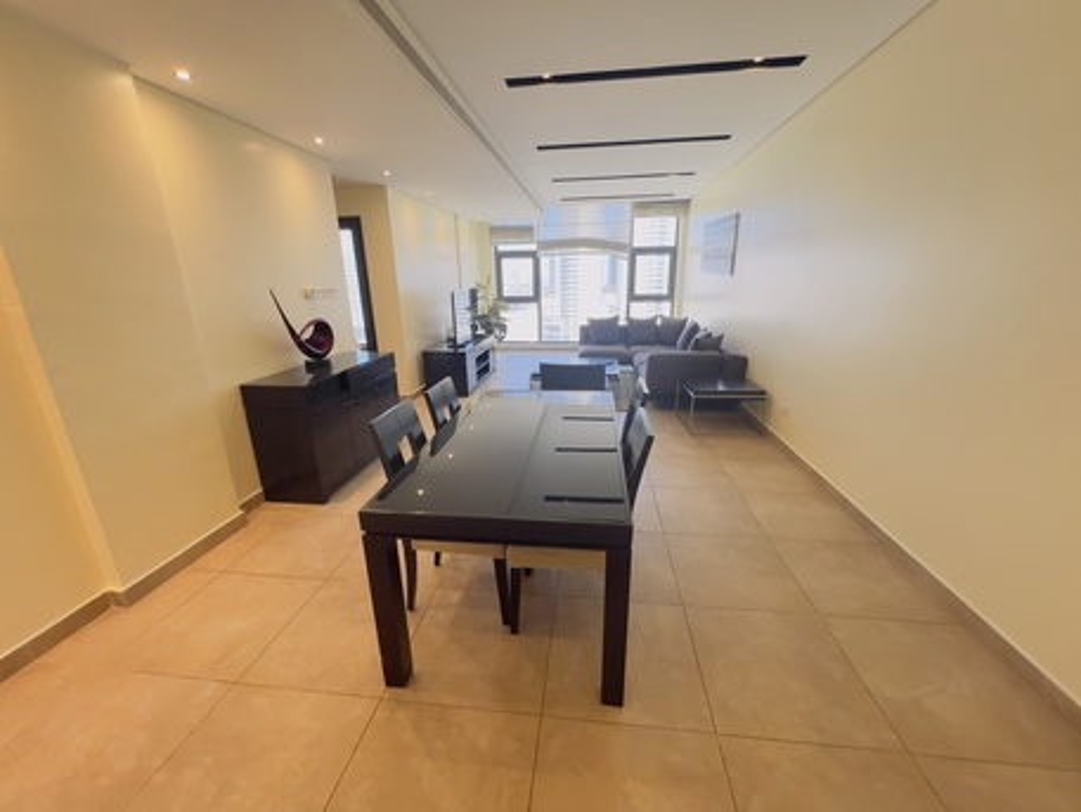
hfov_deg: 106.2
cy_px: 406
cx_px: 540
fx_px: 406
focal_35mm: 13
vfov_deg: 89.9
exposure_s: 1/99
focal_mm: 1.57
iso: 80
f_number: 1.8
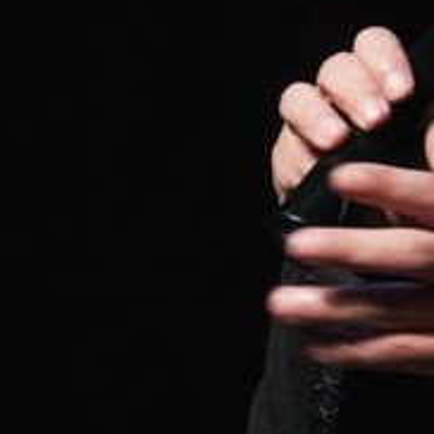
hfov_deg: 3.3
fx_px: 7504
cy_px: -41
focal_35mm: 529
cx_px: 509
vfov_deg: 3.3
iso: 3200
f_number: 4
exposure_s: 1/100
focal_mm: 64.84
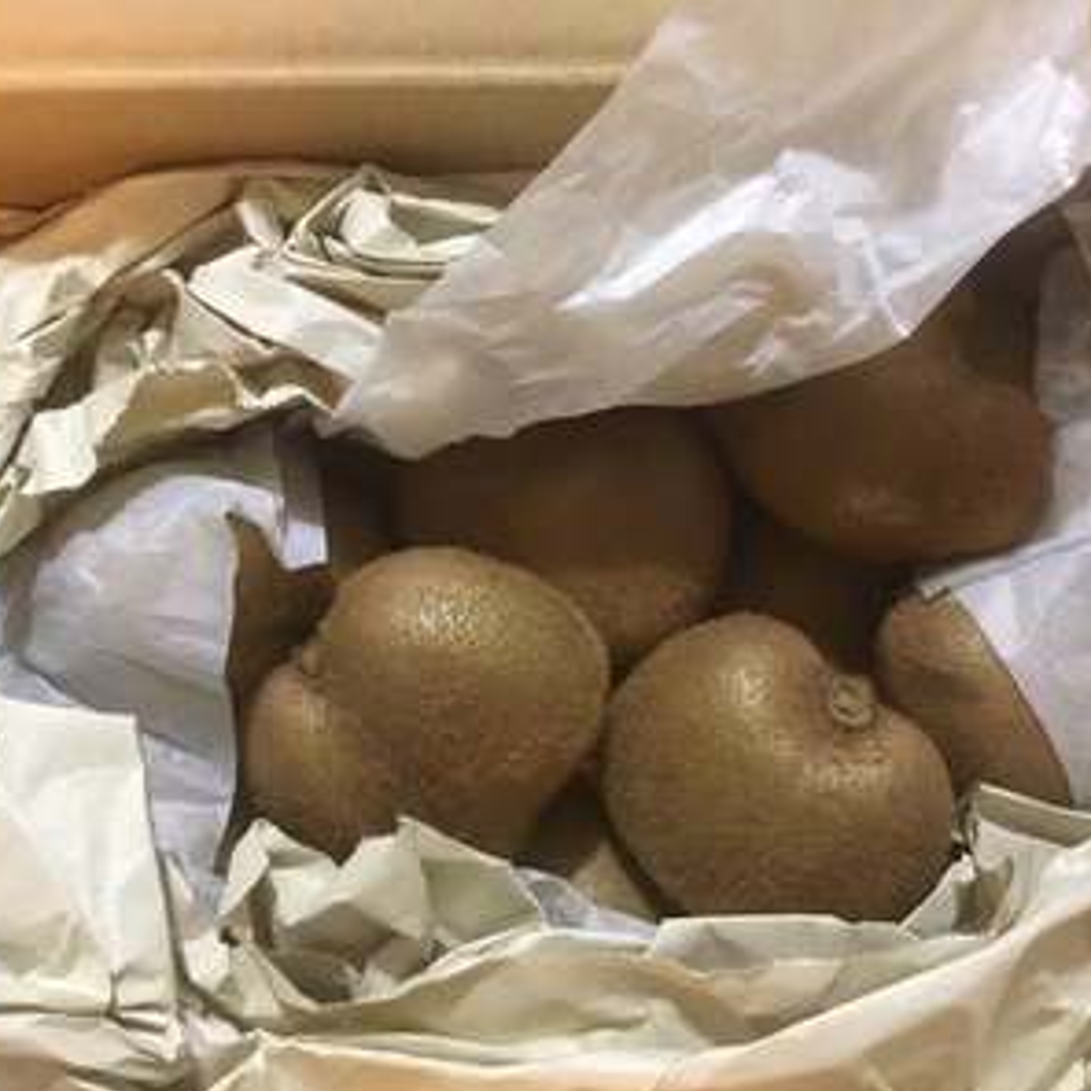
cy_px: 549
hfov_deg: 44.9
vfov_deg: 44.9
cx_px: 568
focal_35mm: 37
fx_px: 1319
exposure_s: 1/15
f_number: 2.4
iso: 320
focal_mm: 3.3
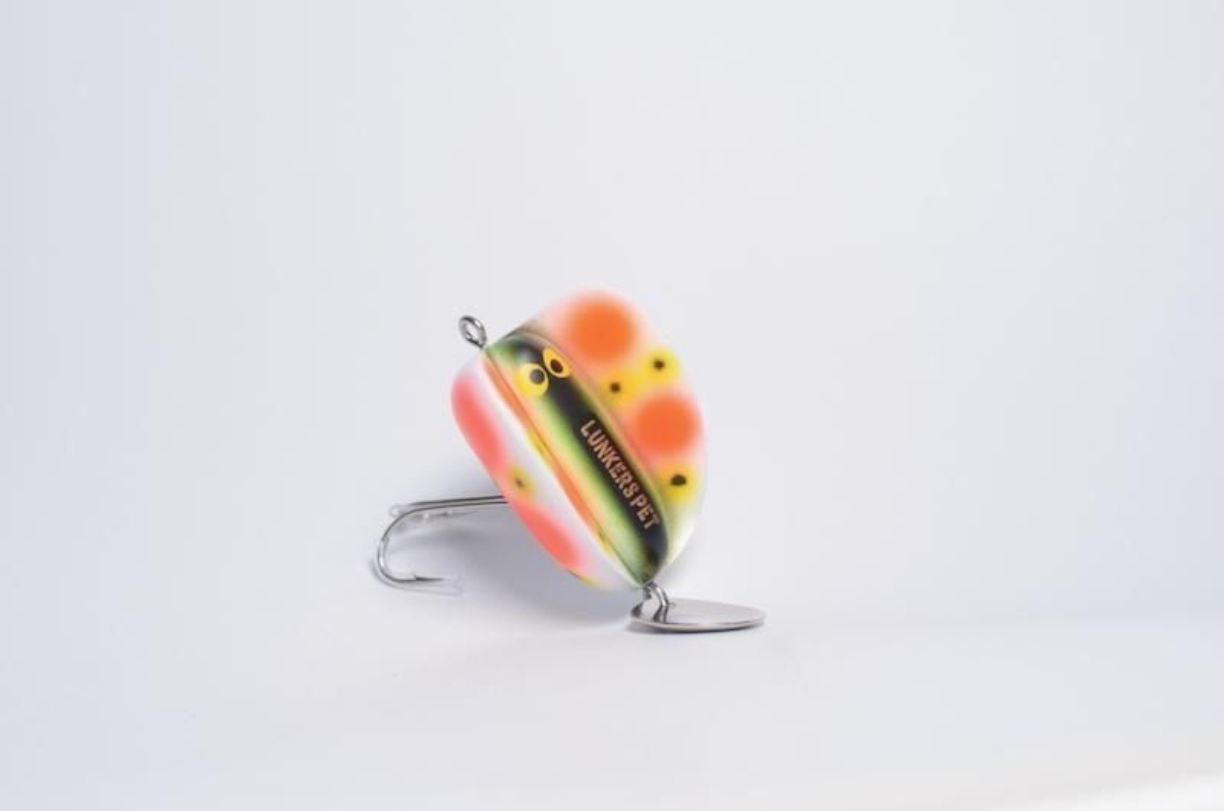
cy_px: 406
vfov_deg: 22.5
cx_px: 612
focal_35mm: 60
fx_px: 2036
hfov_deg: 33.5
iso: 800
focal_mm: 40
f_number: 7.1
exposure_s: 1/200
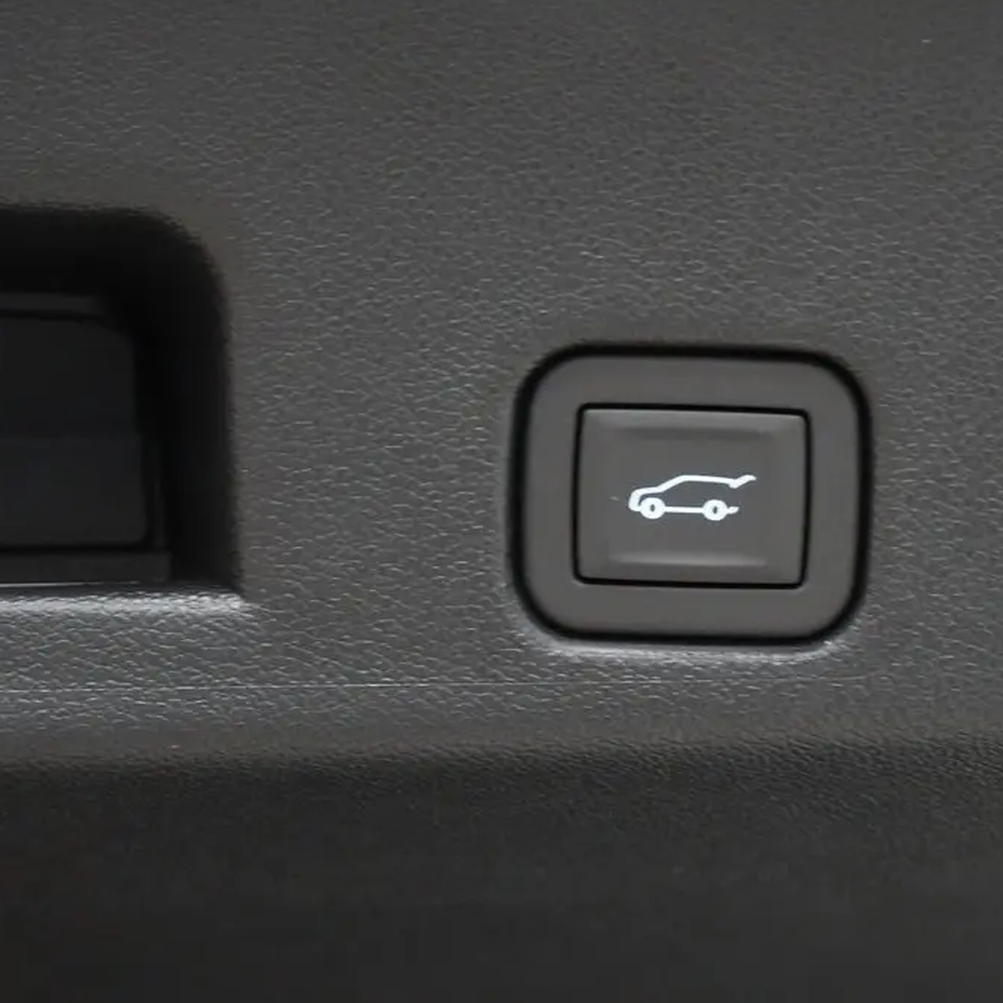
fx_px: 4426
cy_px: 499
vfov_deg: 12.9
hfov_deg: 12.9
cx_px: 643
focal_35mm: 135
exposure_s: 1/25
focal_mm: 70
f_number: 5.6
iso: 6400
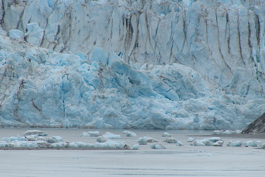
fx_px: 3653
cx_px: 132
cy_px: 88
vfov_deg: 2.8
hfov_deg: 4.2
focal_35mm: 496
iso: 125
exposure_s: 1/1600
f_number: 4.5
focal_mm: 174.6
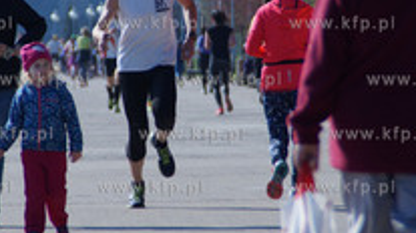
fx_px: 6690
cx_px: 165
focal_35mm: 607
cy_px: 76
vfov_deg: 2.0
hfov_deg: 3.6
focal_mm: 200
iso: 200
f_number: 6.3
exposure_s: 1/800
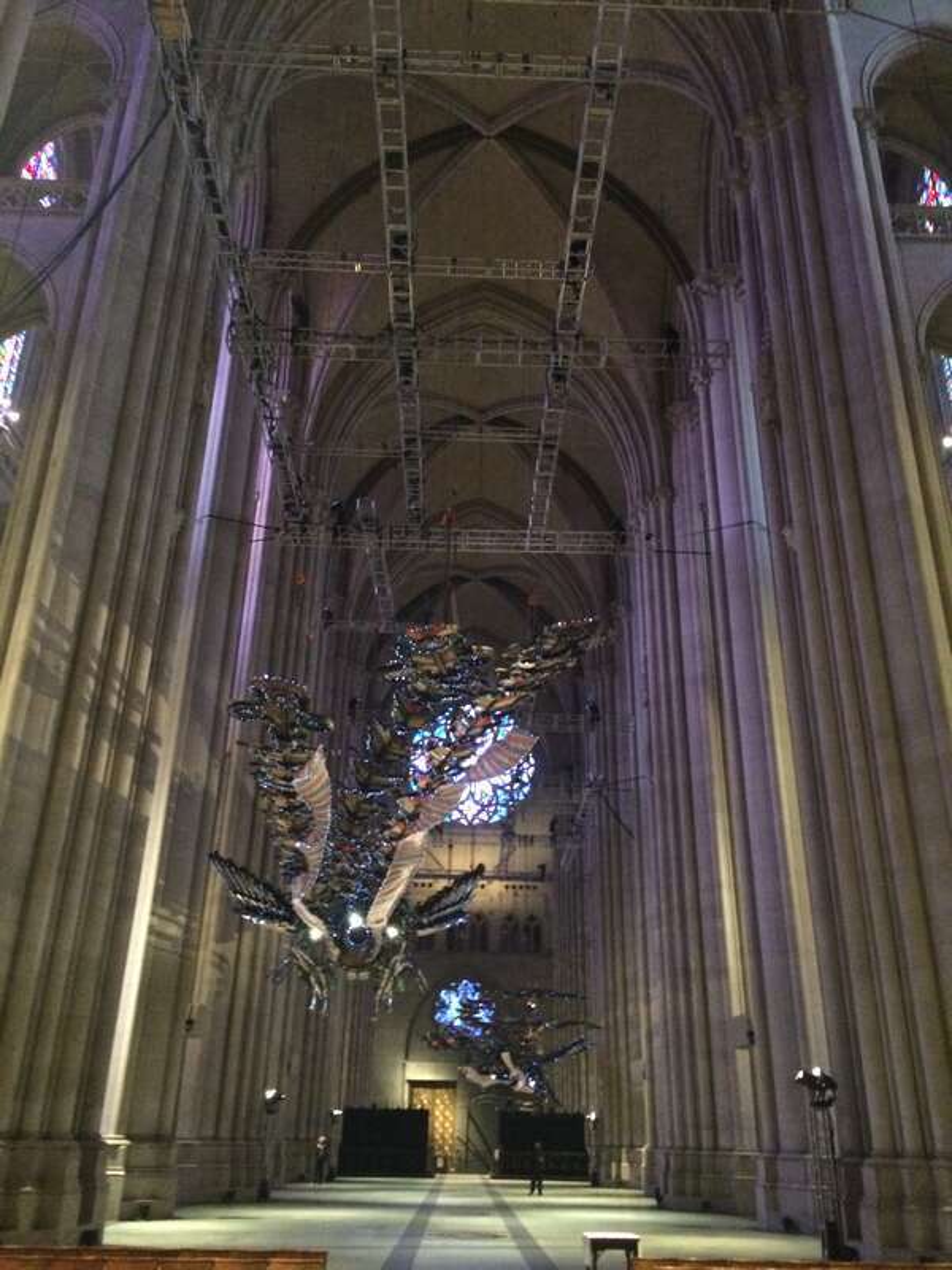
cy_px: 635
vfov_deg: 60.0
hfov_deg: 46.8
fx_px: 1100
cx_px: 476
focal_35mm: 30
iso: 500
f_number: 2.2
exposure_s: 1/15
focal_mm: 4.12
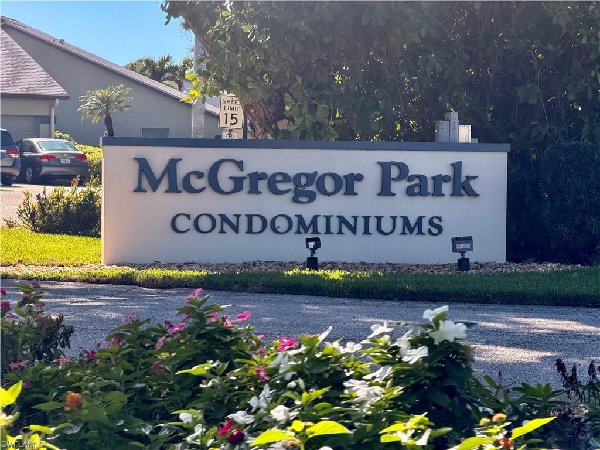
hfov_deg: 19.6
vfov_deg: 14.8
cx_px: 300
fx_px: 1733
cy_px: 225
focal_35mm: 100
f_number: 2.8
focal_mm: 16.89
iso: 50
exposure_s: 1/564
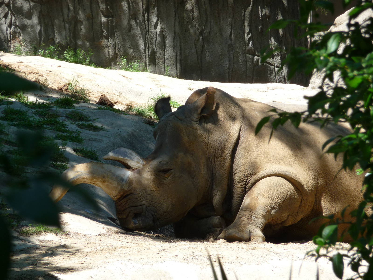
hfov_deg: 8.3
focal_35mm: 238
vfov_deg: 6.2
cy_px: 140
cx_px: 186
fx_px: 2565
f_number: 4.9
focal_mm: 40.9
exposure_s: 1/200
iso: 100
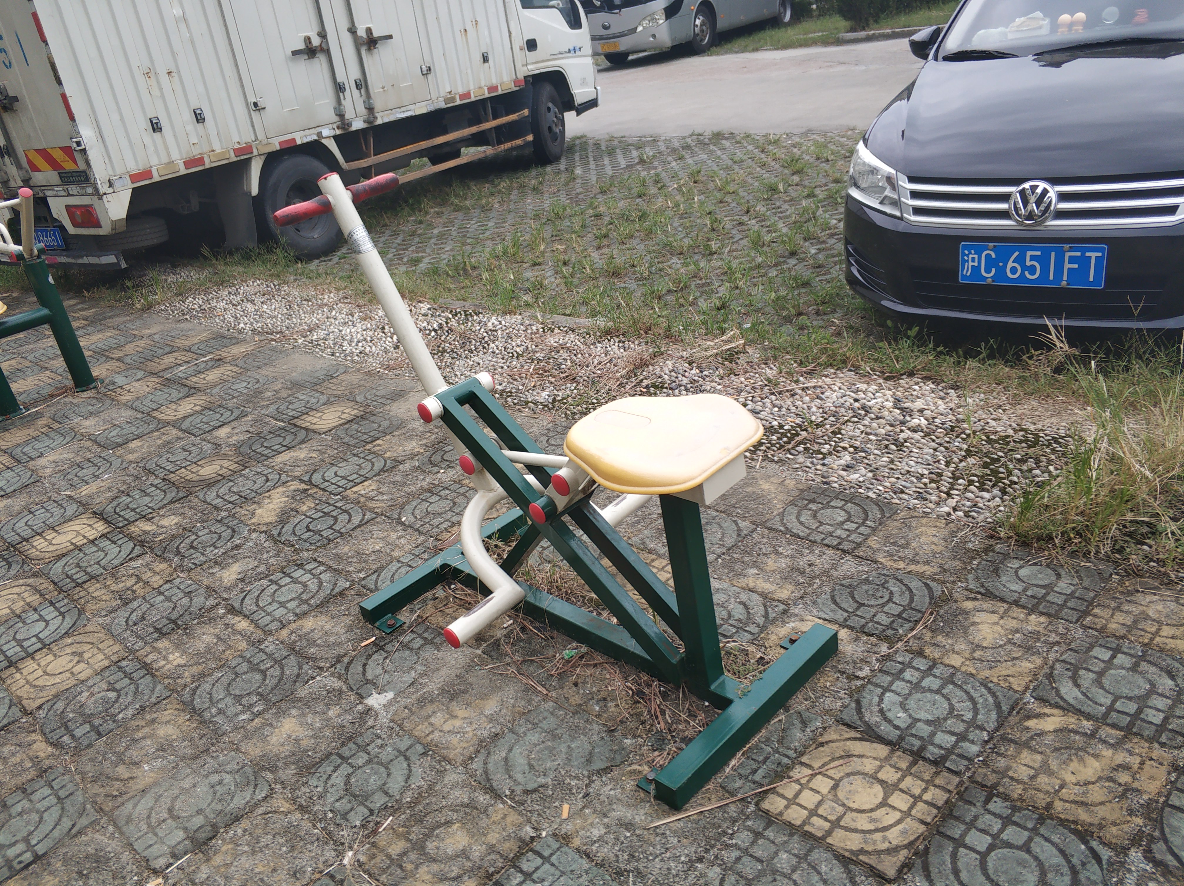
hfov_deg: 65.4
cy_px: 443
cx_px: 592
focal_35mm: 27
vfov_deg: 51.3
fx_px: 923
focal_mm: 3.82
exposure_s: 1/562
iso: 100
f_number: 1.8
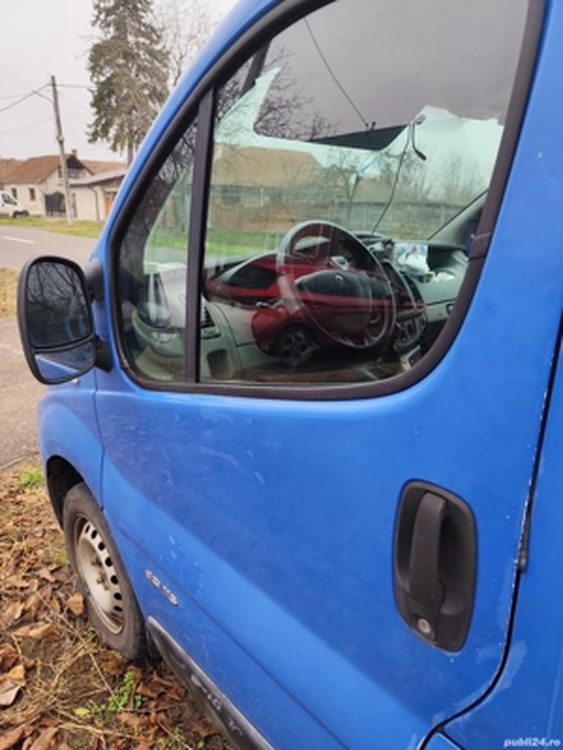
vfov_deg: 73.9
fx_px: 499
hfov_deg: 58.9
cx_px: 282
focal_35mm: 23
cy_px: 375
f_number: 1.65
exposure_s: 1/100
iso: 50
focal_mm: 6.14
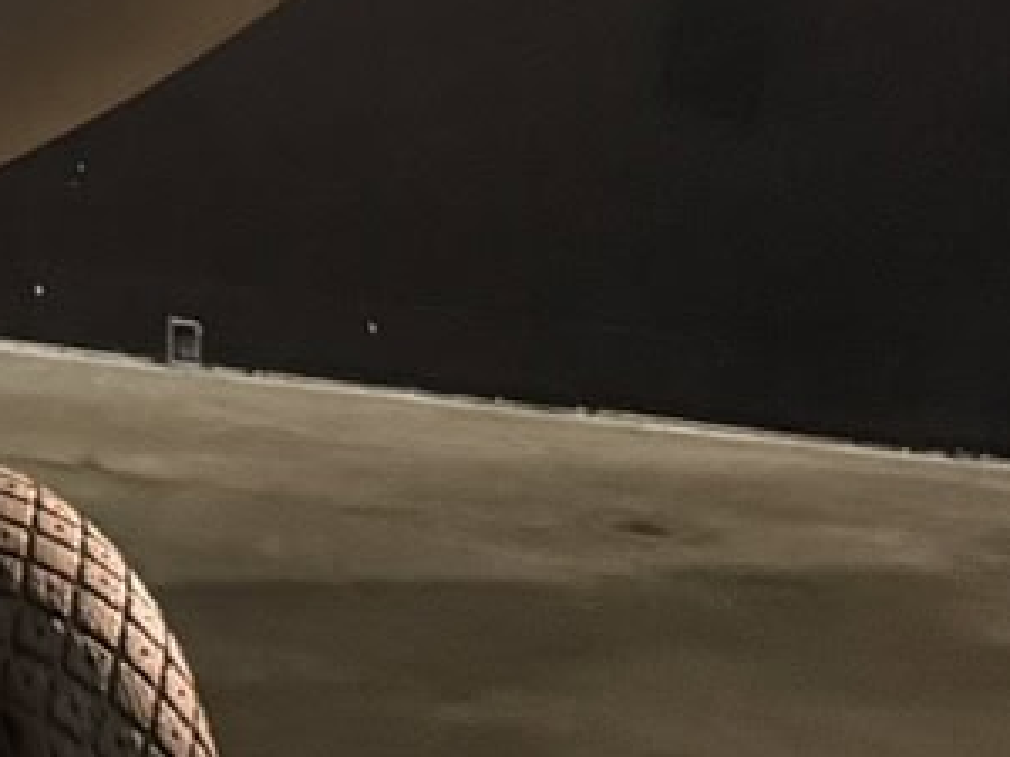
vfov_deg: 8.6
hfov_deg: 11.2
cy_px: -683
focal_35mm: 164
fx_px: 4785
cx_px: -825
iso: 1250
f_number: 1.8
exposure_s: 1/30
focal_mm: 6.8
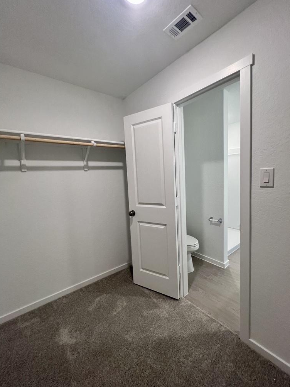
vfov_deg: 102.1
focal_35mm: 14
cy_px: 194
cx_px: 152
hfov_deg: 85.6
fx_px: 156
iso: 250
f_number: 1.8
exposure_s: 1/120
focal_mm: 1.57
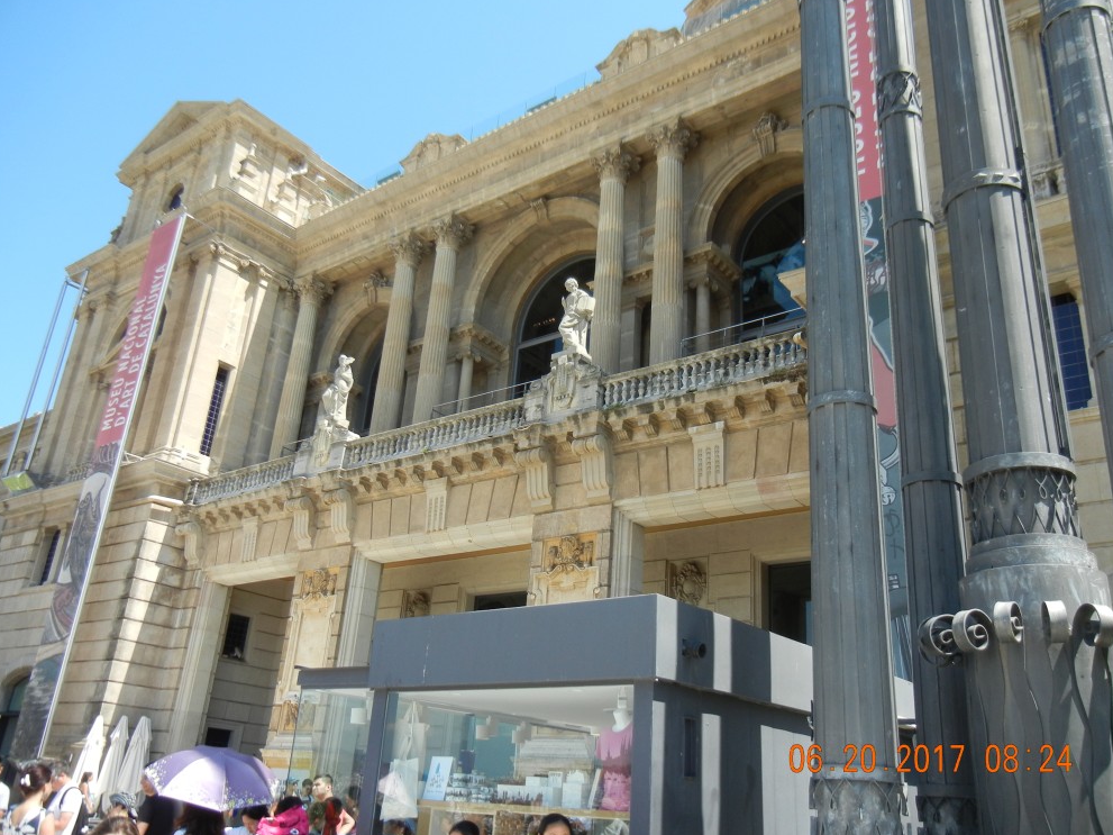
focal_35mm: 31
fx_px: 997
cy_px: 417
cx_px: 567
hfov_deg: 58.4
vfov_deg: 45.4
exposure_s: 1/560
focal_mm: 5.4
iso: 160
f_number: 3.5
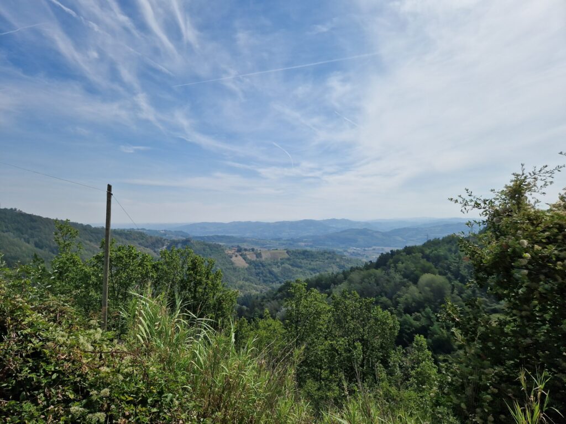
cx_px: 283
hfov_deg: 73.9
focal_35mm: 23
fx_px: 376
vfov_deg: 58.9
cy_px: 212
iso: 50
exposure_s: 1/3984
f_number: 1.8
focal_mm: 5.4
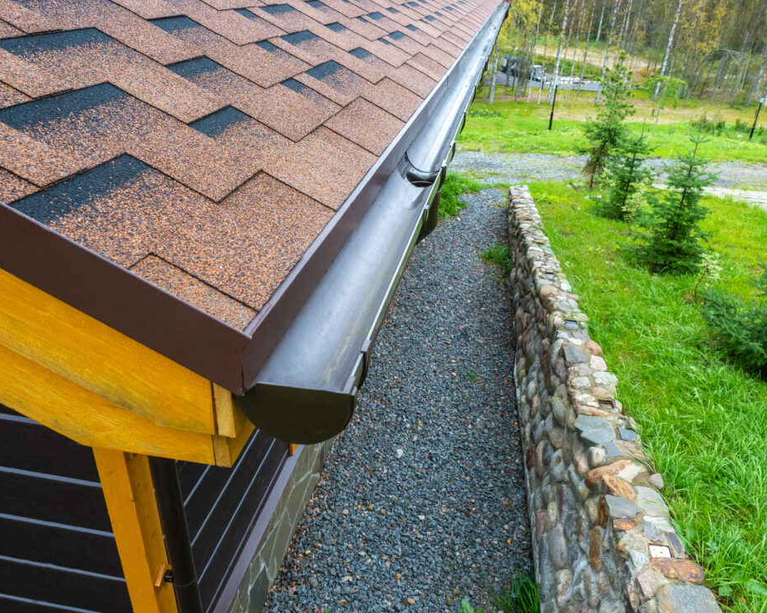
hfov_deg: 66.0
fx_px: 590
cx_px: 409
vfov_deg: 54.9
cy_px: 307
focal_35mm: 26
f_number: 5
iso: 400
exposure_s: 1/125
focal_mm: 12
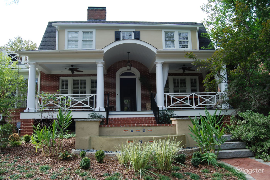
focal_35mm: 27
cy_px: 90
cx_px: 135
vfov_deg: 48.0
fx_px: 203
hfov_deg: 67.3
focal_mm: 18
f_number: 5.6
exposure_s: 1/125
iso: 140
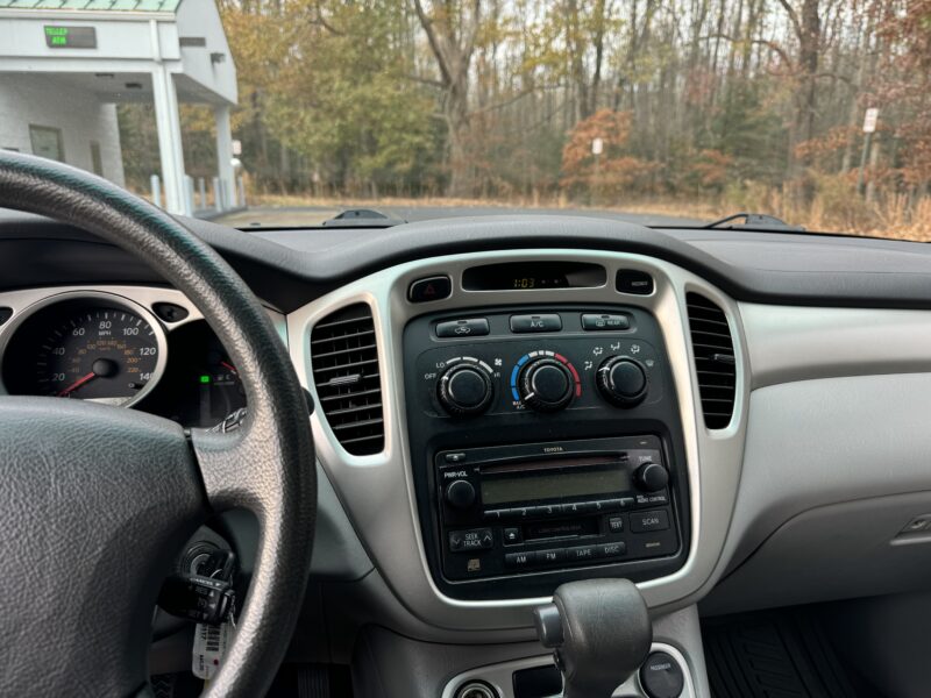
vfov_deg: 56.8
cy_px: 349
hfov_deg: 71.6
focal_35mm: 24
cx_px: 466
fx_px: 645
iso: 64
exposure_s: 1/121
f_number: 1.78
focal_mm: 6.76
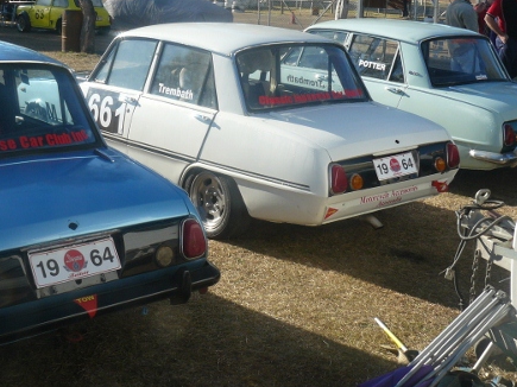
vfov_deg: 27.4
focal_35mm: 53
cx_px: 223
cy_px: 139
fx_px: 791
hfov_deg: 36.1
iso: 100
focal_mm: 6
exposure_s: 1/200
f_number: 5.6
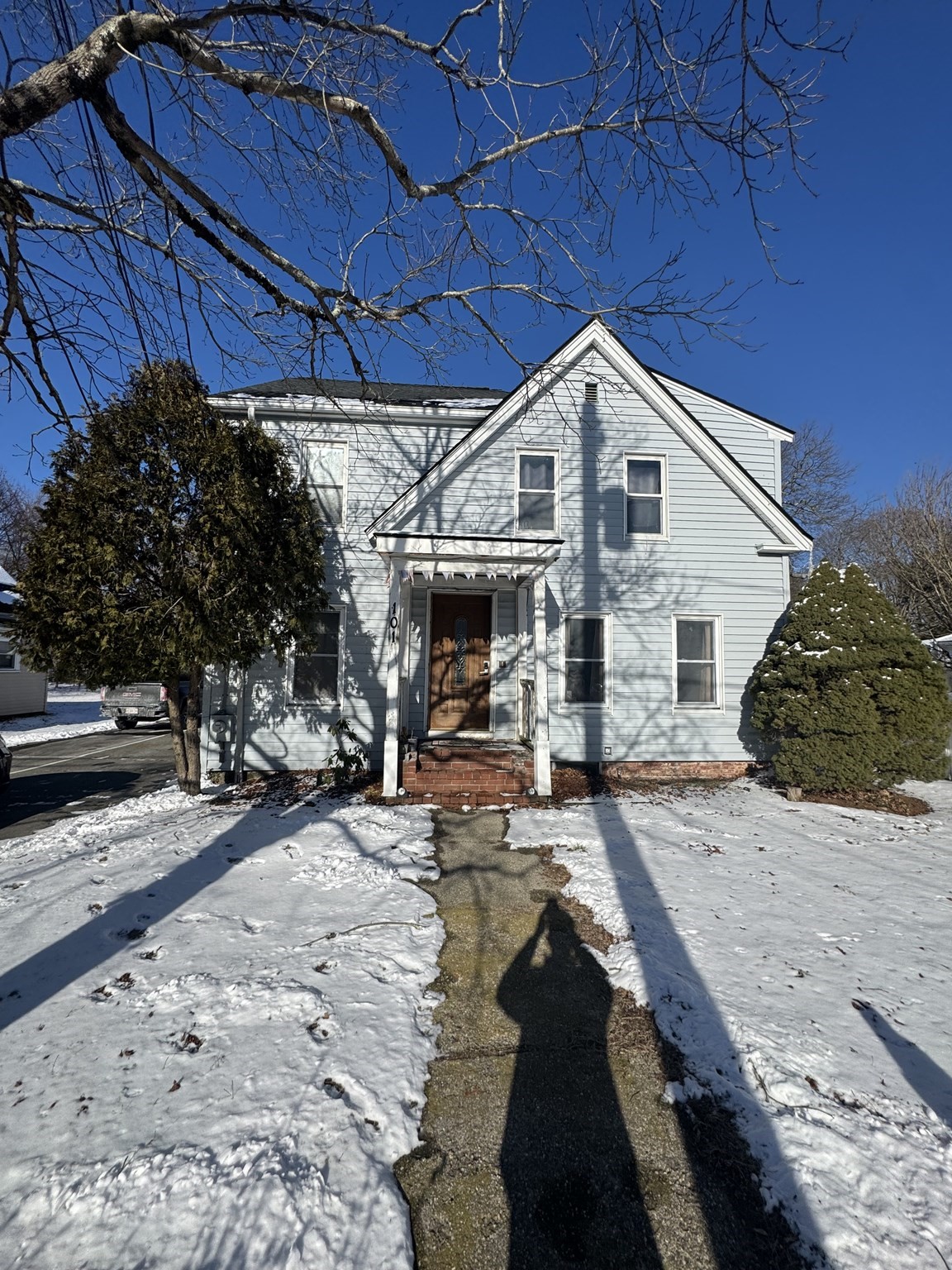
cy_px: 635
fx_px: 513
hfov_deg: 85.7
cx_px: 476
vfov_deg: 102.1
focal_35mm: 14
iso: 40
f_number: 2.2
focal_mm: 2.22
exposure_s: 1/3906
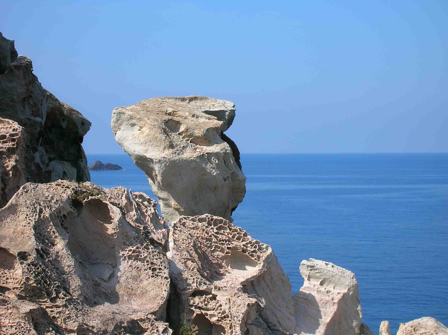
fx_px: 1112
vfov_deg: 17.1
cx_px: 224
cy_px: 168
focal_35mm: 86
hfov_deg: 22.8
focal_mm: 14.3
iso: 50
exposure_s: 1/170
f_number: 7.4
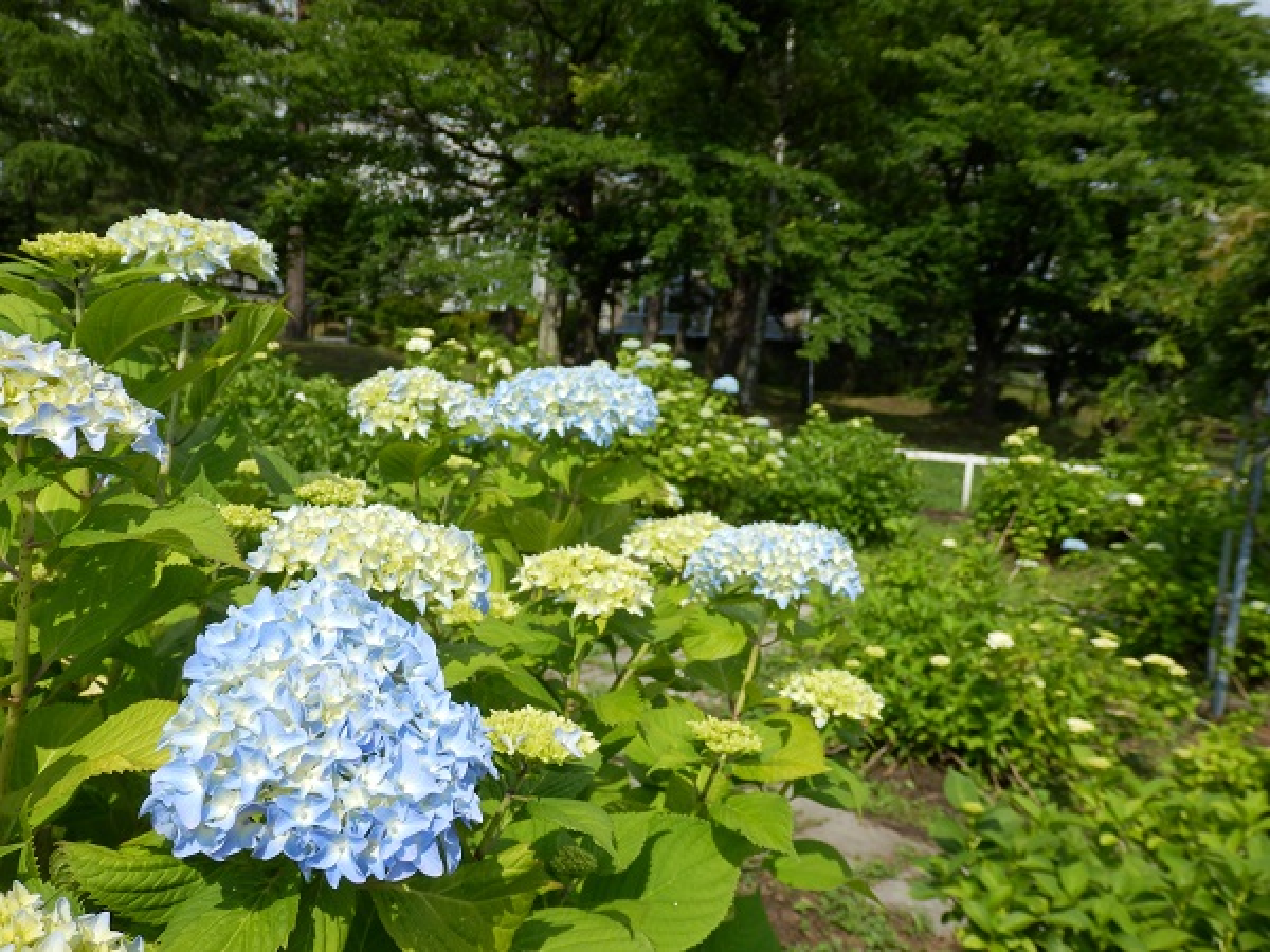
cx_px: 635
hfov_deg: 60.0
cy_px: 476
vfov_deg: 46.8
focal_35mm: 30
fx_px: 1101
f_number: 9.4
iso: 80
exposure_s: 1/160
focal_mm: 5.5
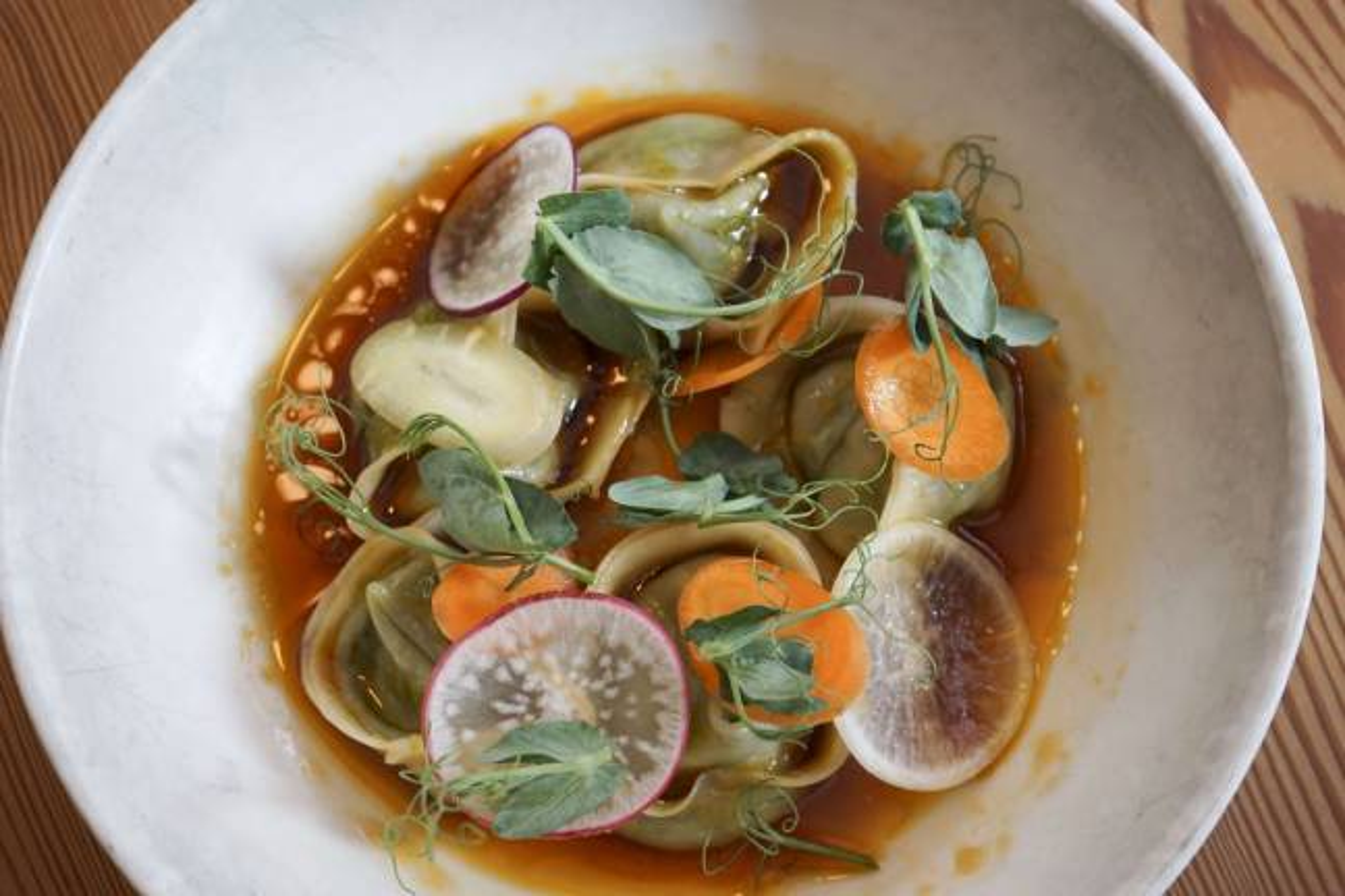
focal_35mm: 69
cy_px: 448
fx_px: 2578
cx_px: 672
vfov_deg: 19.7
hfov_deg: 29.2
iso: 800
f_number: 6.3
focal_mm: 69
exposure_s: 1/80
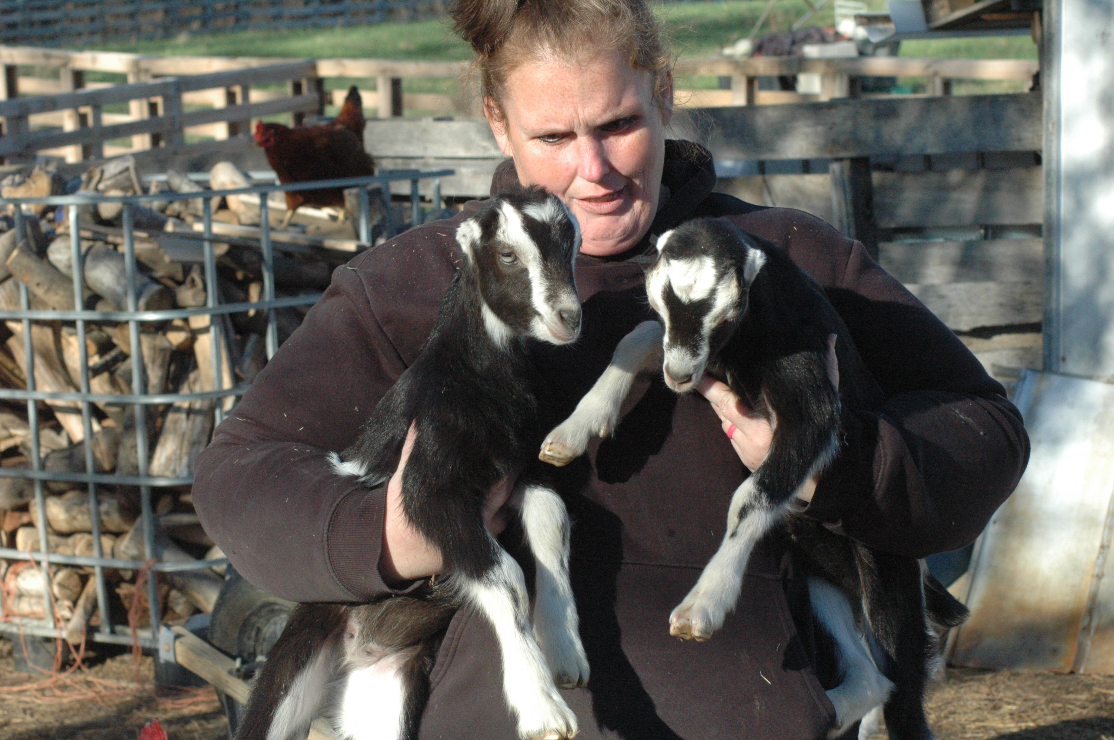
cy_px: 370
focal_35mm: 105
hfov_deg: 19.5
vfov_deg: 13.0
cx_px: 557
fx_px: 3246
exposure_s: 1/500
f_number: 11
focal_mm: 70
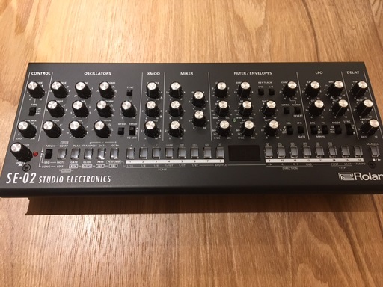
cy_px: 144
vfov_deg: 48.2
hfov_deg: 61.7
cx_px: 192
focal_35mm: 29
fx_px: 321
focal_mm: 4.15
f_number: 2.2
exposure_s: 1/30
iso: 100
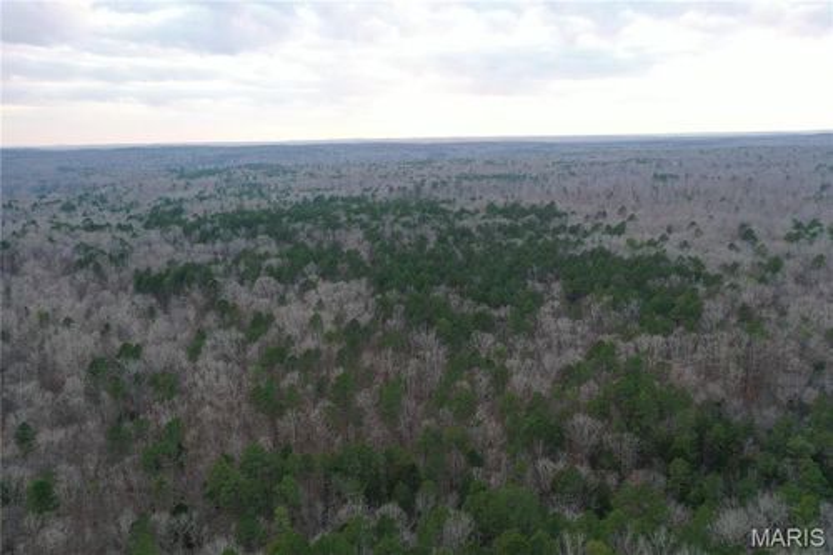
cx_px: 416
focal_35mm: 28
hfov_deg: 65.5
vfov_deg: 46.4
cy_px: 278
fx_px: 648
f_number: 3.2
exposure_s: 1/30
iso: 100
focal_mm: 10.26
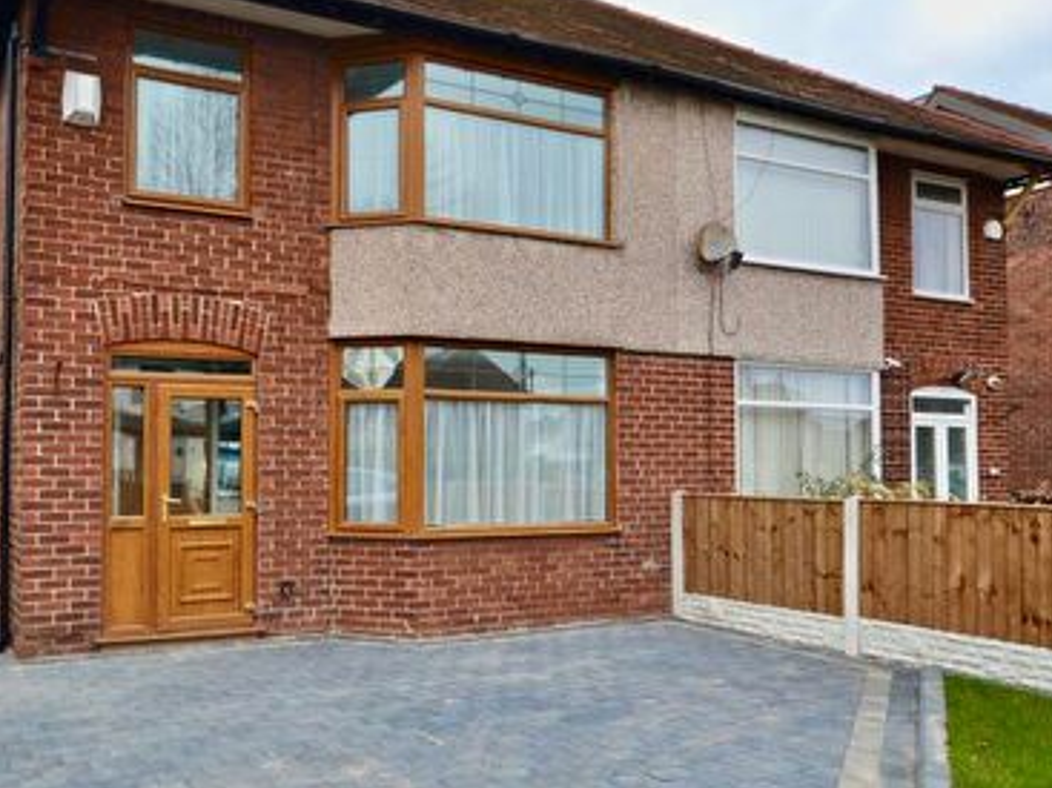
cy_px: 405
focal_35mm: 33
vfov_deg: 42.9
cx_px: 358
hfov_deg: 54.3
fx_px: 1003
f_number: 5.6
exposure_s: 1/125
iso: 125
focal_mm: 12
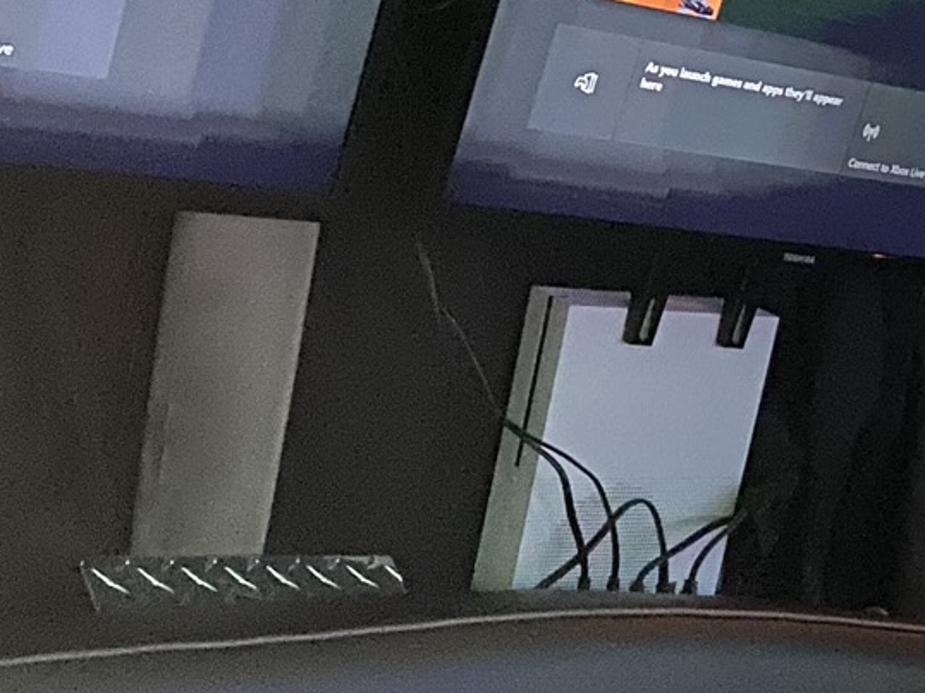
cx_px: 1123
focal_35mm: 99
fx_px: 2644
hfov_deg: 18.7
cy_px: 733
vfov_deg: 14.6
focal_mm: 4.25
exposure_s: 1/20
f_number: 1.8
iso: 1000
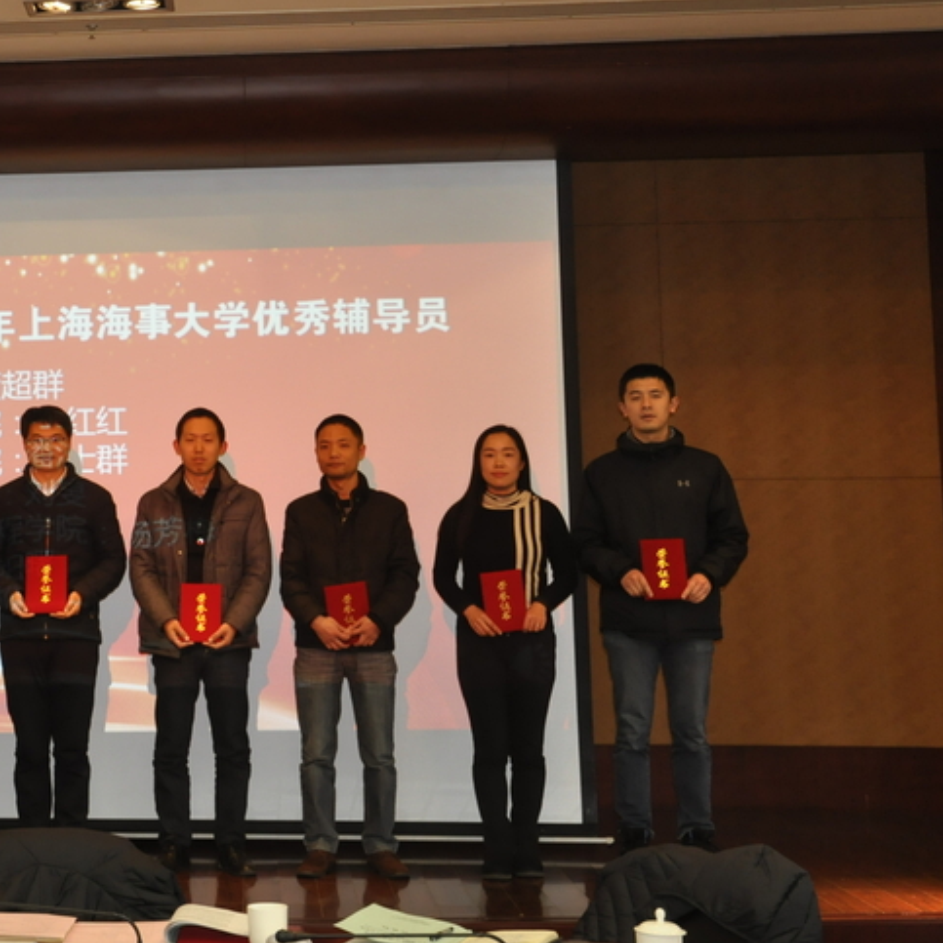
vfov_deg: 26.0
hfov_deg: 25.1
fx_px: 2030
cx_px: 49
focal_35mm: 66
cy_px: 340
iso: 800
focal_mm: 25
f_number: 4
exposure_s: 1/60
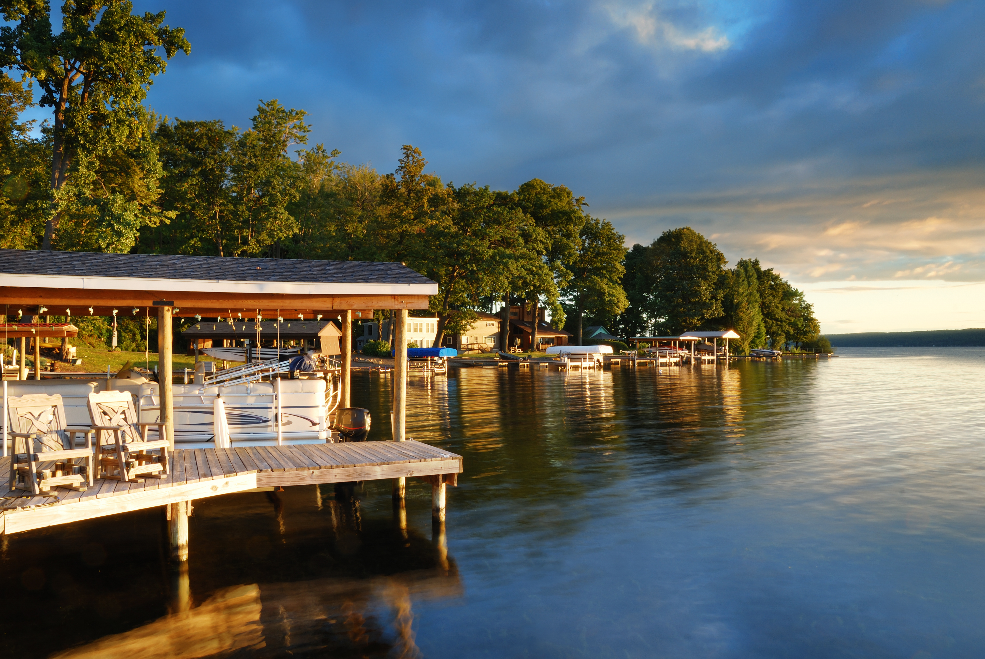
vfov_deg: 48.0
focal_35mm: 27
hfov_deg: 67.3
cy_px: 330
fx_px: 740
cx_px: 492
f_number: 18
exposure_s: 1
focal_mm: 18
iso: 100
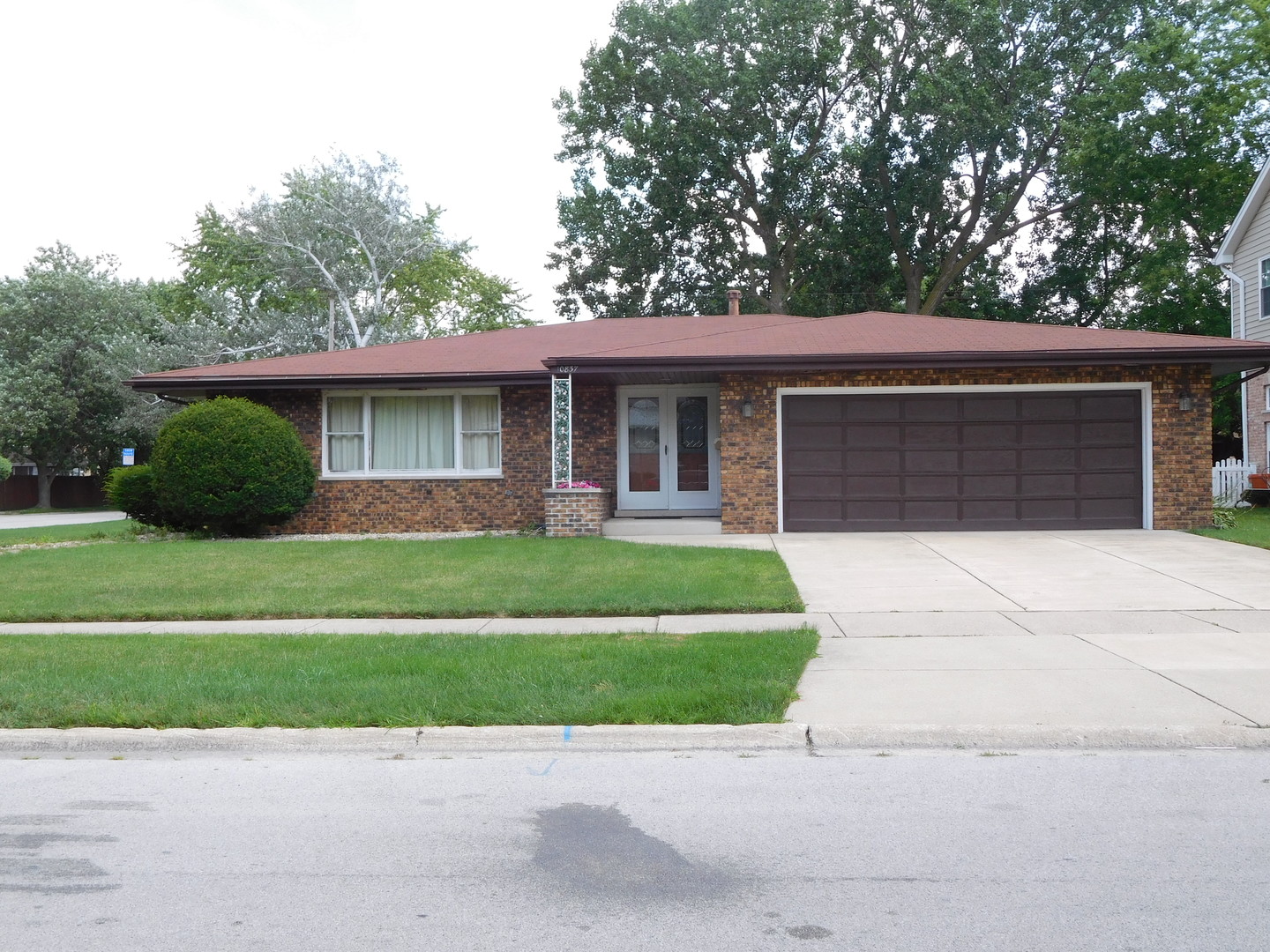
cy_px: 476
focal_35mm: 35
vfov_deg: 40.7
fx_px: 1284
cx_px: 635
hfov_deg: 52.6
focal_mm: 6.2
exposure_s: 1/320
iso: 125
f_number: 3.8
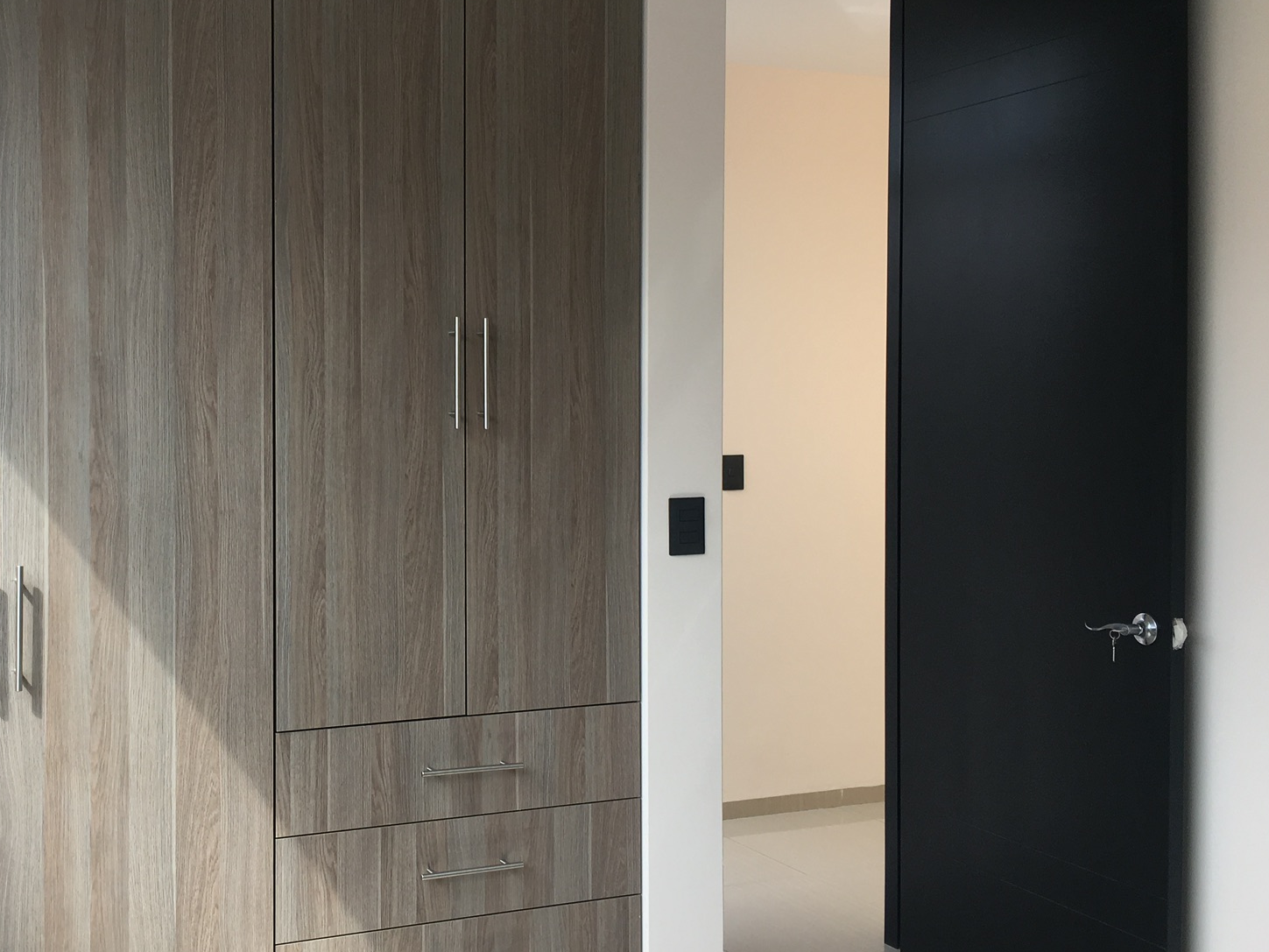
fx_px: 1503
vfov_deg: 35.1
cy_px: 423
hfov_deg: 44.9
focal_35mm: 41
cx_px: 393
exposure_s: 1/361
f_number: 2.2
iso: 25
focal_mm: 4.15
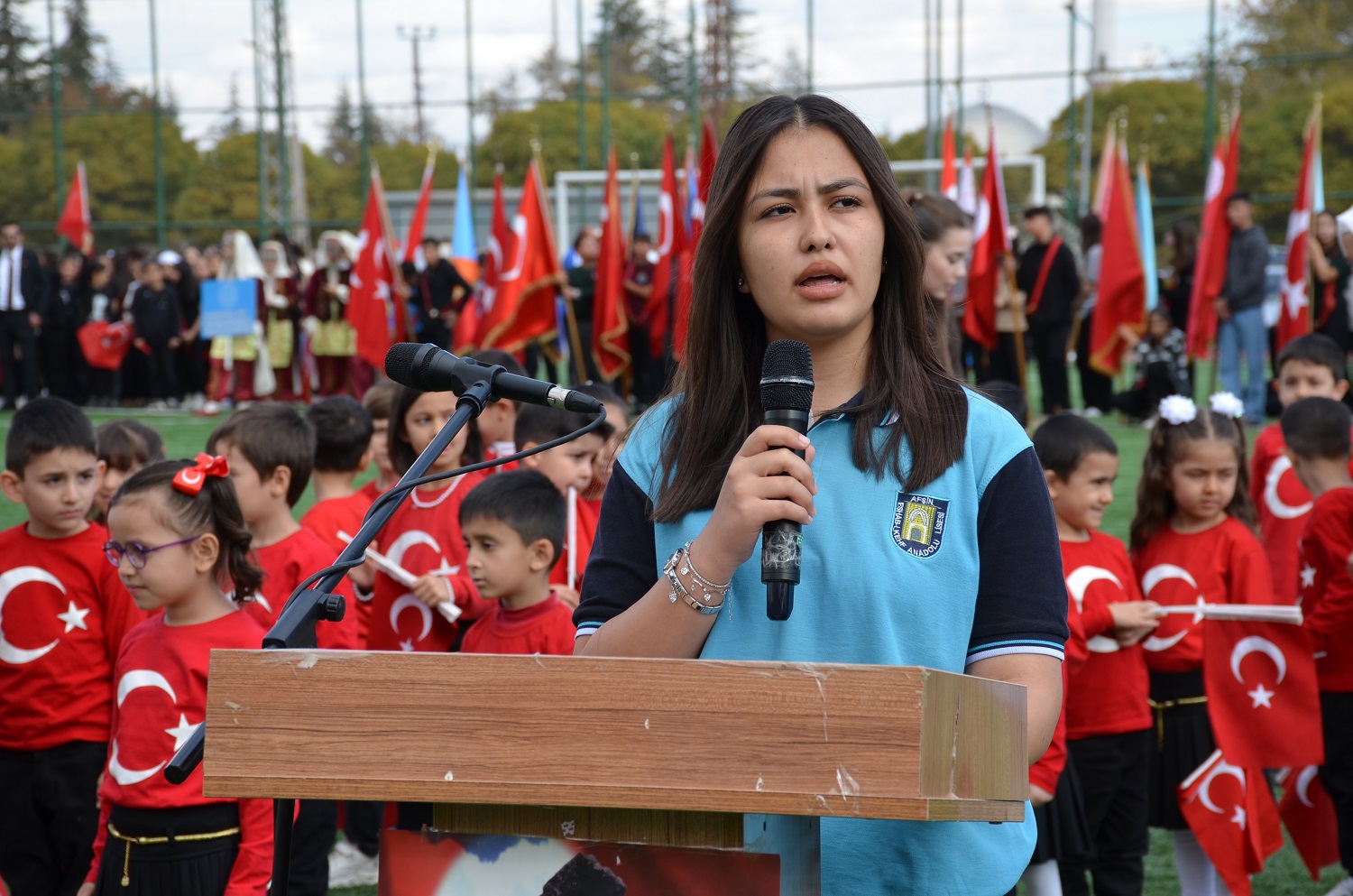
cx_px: 676
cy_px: 448
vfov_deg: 13.0
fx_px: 3937
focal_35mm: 105
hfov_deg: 19.5
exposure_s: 1/250
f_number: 8
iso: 200
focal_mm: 70
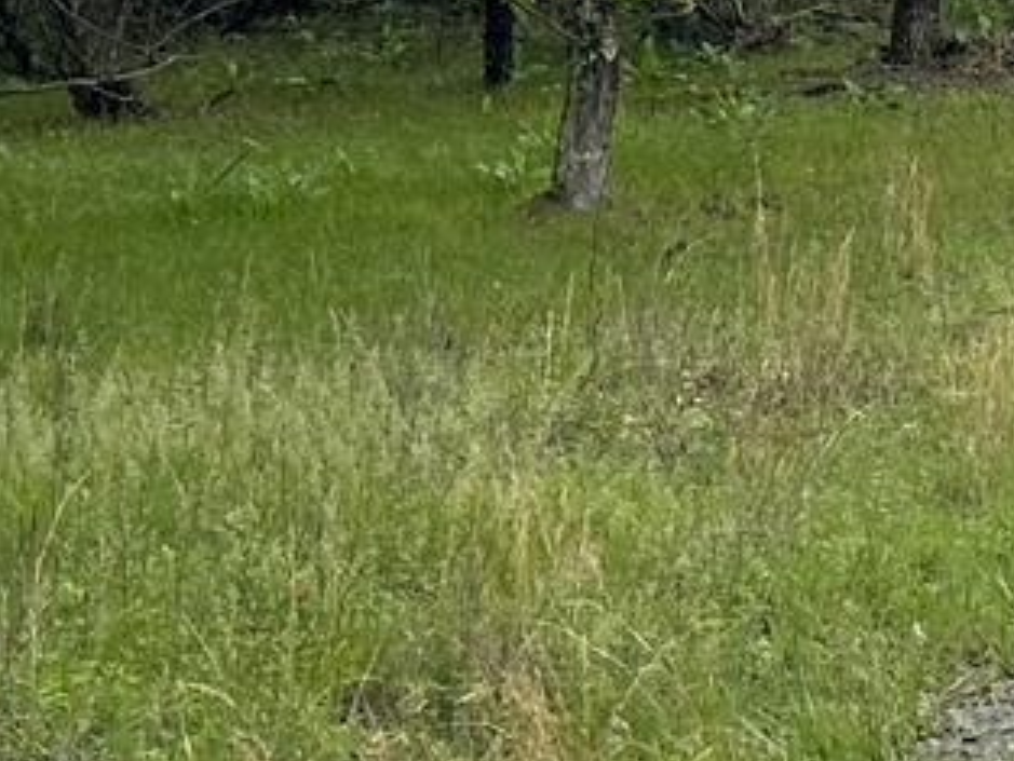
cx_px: 1934
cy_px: -194
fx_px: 4601
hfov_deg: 11.5
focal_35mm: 157
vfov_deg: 9.3
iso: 80
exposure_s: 1/3717
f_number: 1.78
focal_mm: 6.86
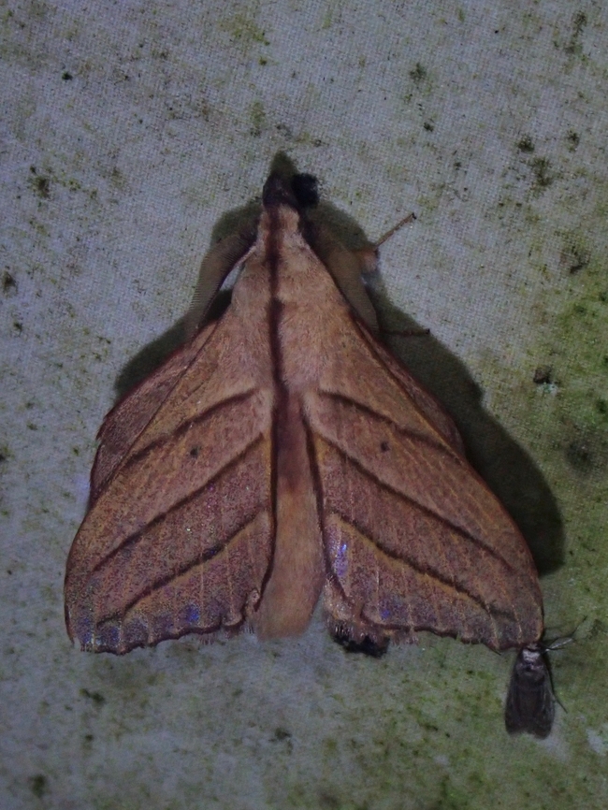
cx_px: 304
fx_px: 2341
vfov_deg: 19.6
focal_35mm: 100
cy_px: 405
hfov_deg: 14.8
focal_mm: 18
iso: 640
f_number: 6.3
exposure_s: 1/500
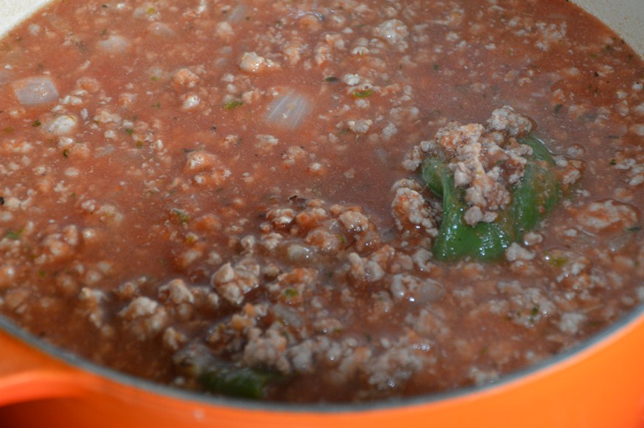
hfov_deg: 19.8
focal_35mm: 103
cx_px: 310
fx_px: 1841
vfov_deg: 13.3
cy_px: 209
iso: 900
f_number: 5.3
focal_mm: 66
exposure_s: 1/60
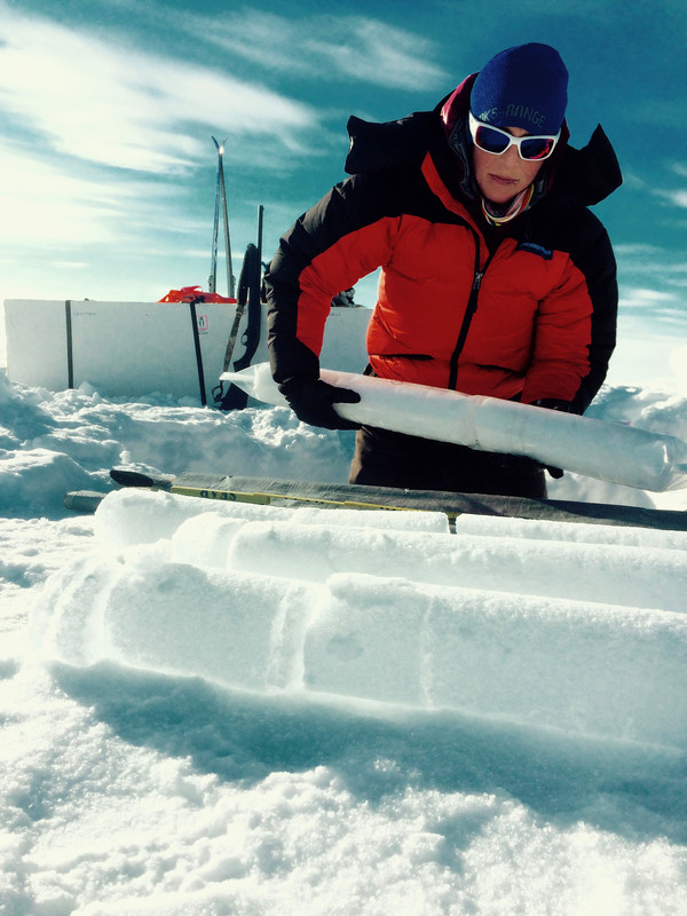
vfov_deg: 61.7
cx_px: 344
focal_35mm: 29
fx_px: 767
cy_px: 458
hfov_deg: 48.2
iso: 32
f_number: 2.2
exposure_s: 1/5128
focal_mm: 4.15
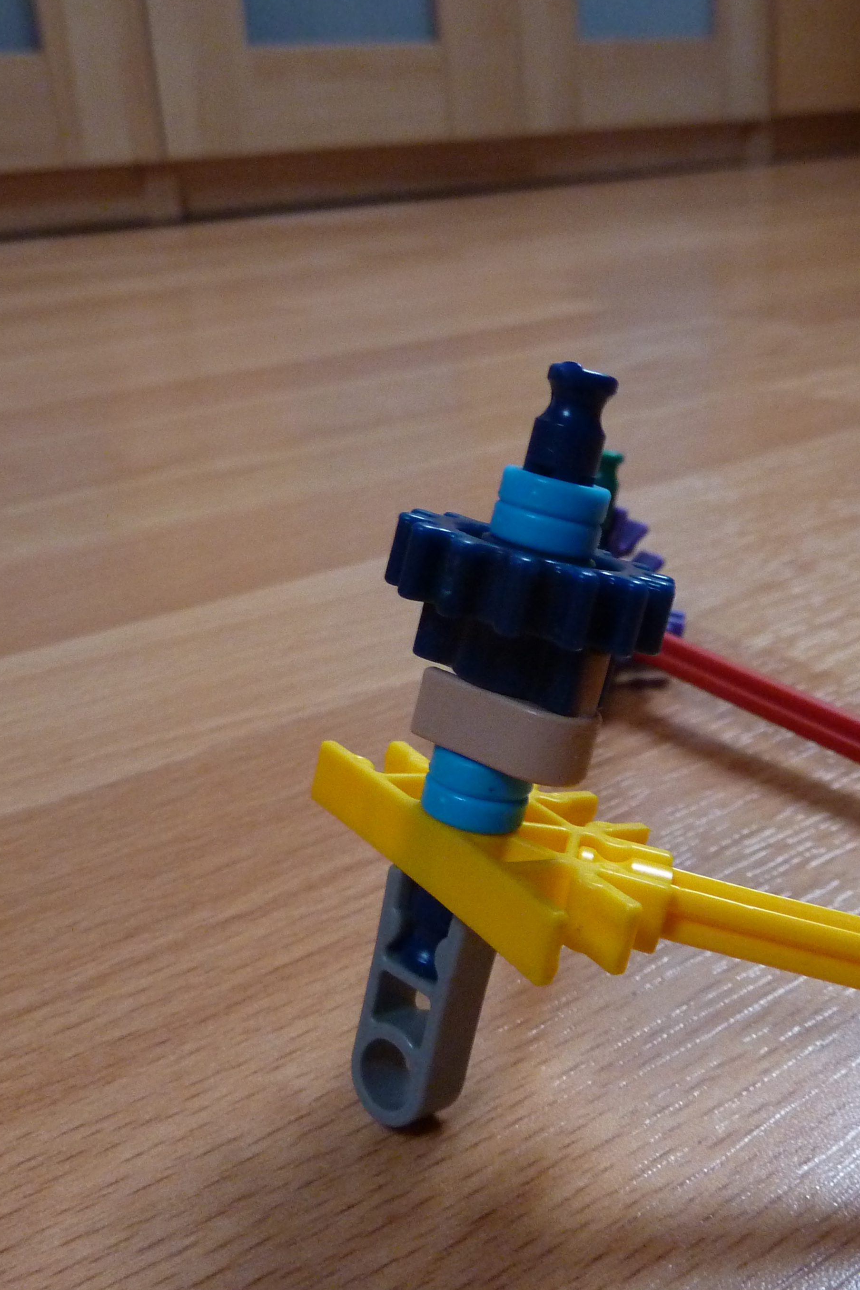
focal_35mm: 35
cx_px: 506
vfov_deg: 54.4
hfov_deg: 37.7
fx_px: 1254
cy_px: 645
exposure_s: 1/25
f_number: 3.3
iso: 400
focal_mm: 4.1
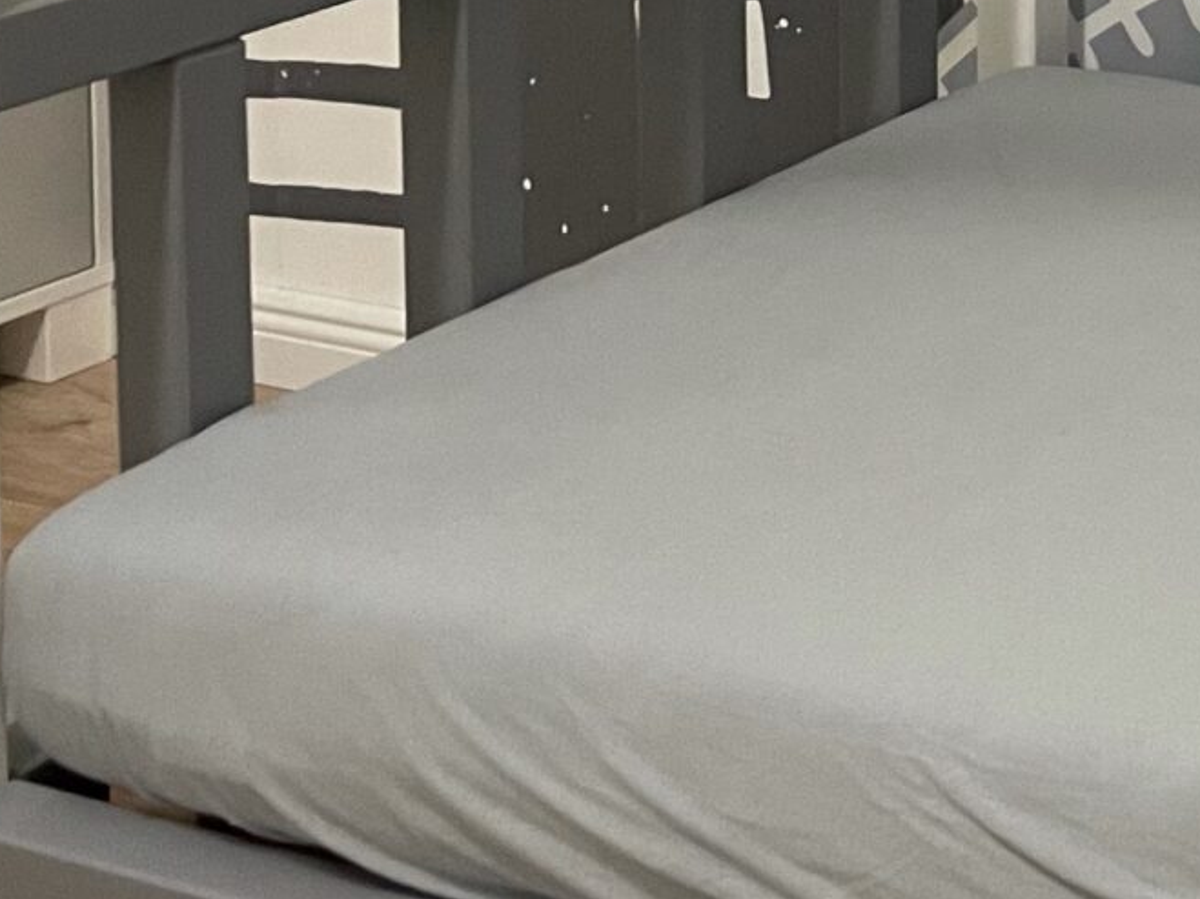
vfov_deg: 13.6
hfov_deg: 17.7
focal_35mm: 101
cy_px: -524
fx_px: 3501
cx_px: 1721
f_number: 1.6
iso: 160
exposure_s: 1/50
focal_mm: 4.2
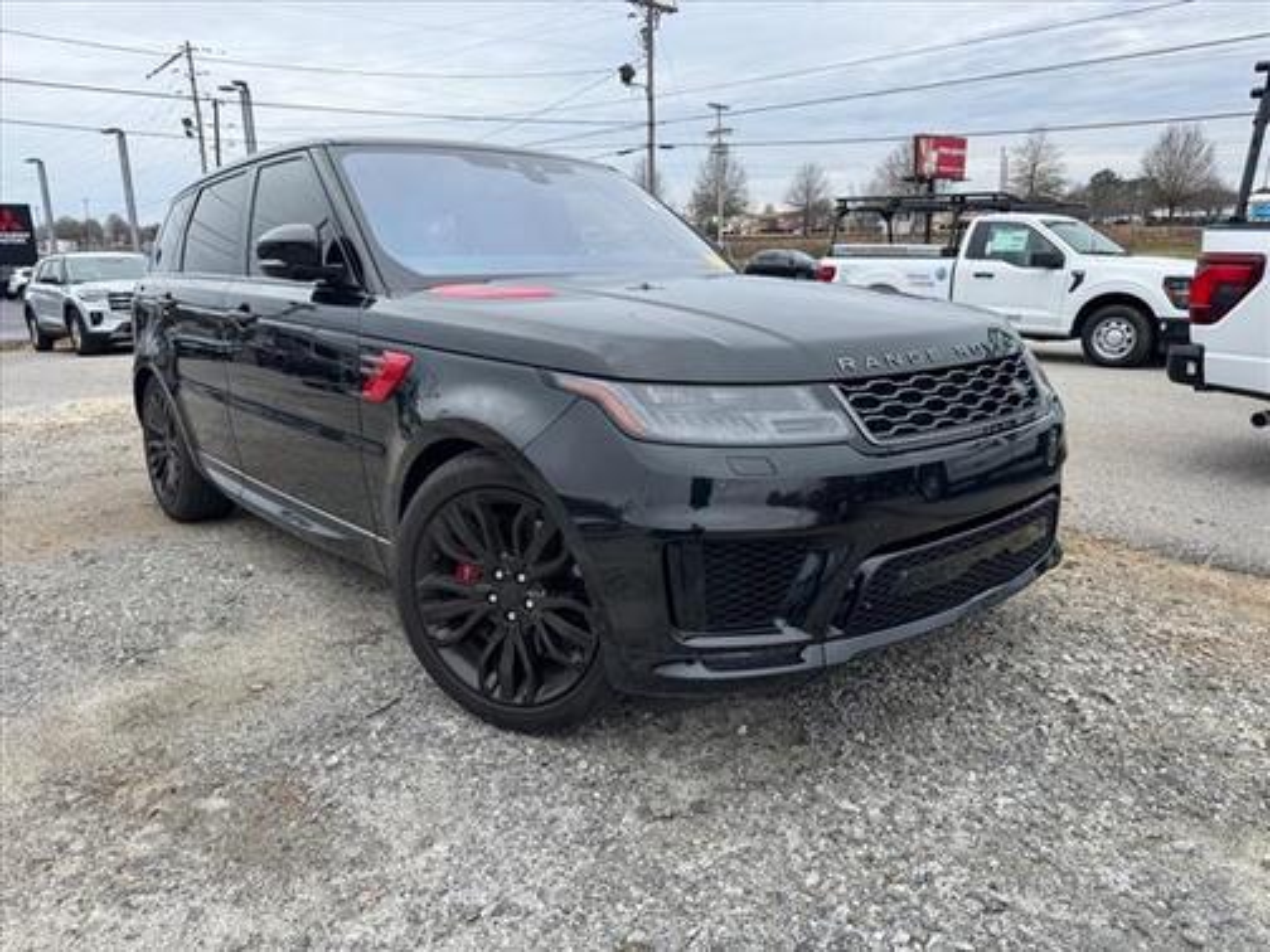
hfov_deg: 71.6
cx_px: 635
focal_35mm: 24
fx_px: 881
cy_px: 476
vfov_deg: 56.8
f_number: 1.78
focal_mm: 6.76
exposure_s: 1/1285
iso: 80
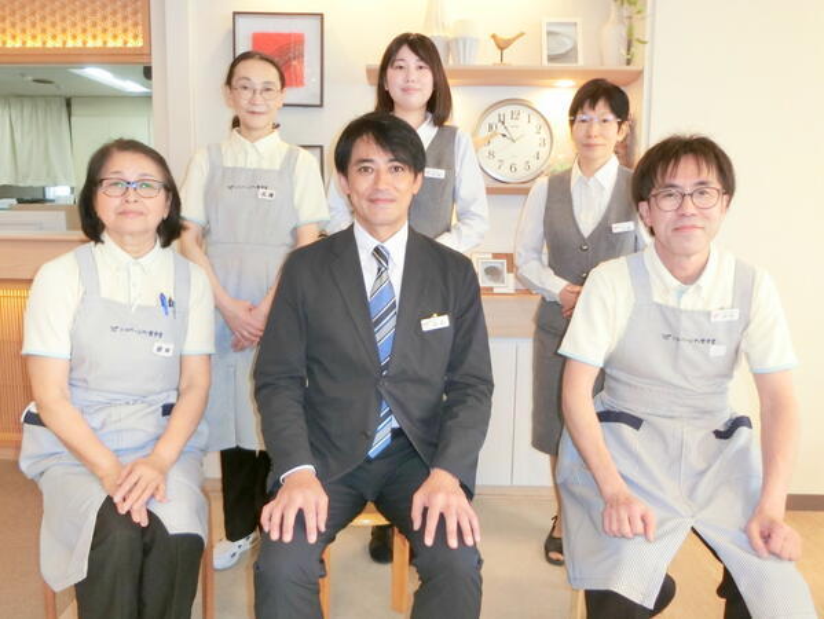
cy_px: 310
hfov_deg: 69.4
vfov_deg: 54.9
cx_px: 412
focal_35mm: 25
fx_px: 595
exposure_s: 1/125
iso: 400
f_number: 3.5
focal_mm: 4.5
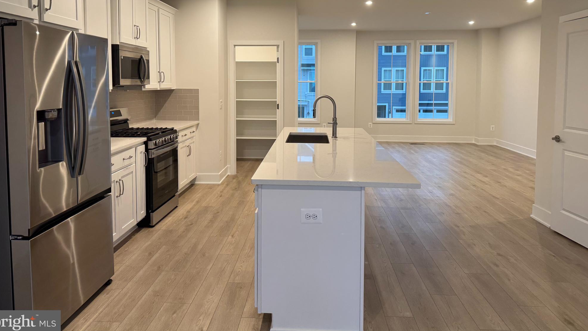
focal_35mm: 27
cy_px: 107
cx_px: 290
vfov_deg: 42.3
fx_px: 421
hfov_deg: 69.9
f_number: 1.78
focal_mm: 6.76
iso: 160
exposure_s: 1/120
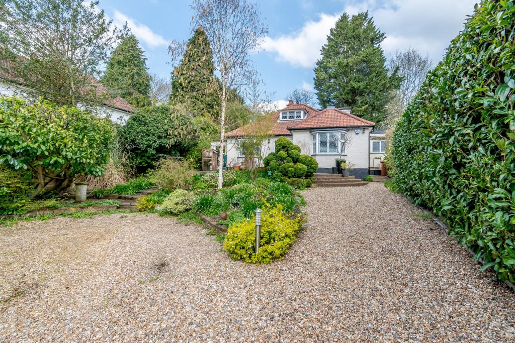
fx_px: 215
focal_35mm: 15
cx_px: 258
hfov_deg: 100.4
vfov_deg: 77.3
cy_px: 172
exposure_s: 1/320
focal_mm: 10
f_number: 8
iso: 200
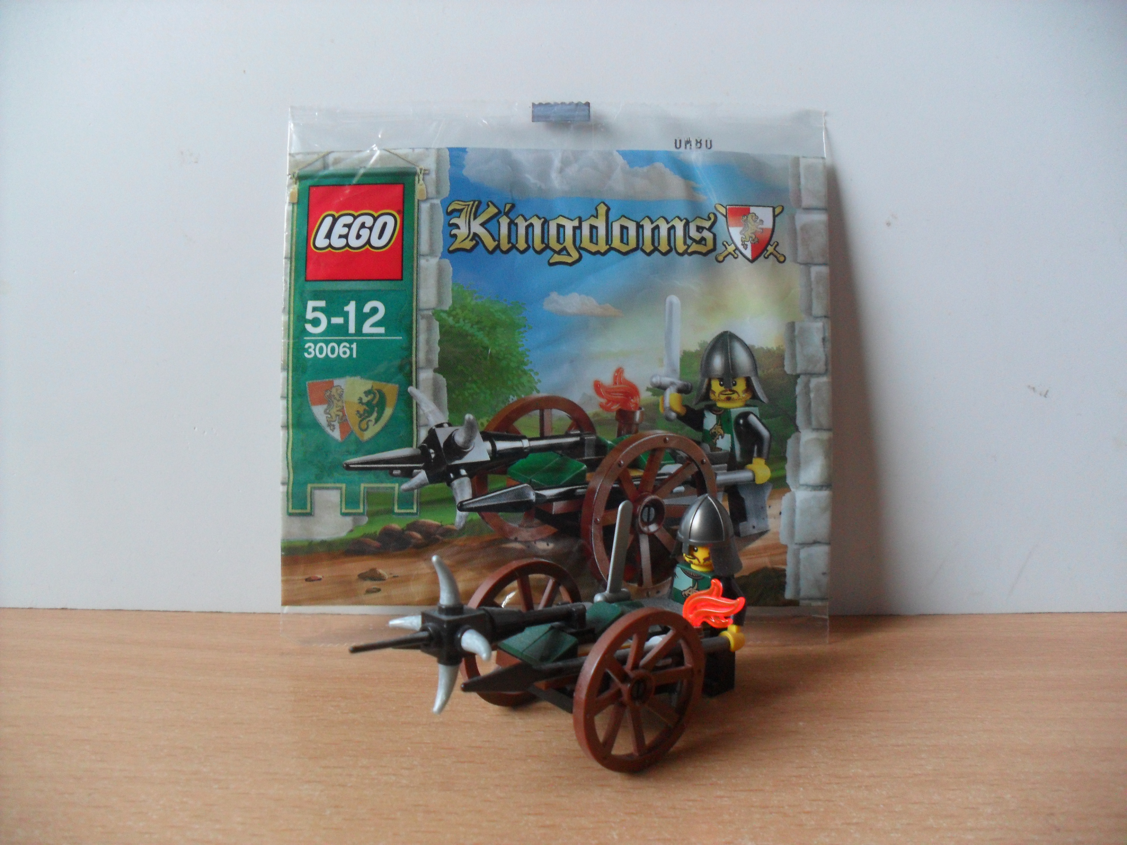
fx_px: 1140
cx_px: 564
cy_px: 422
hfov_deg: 52.6
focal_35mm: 35
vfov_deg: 40.7
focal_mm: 6.3
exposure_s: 1/20
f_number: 3
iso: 200
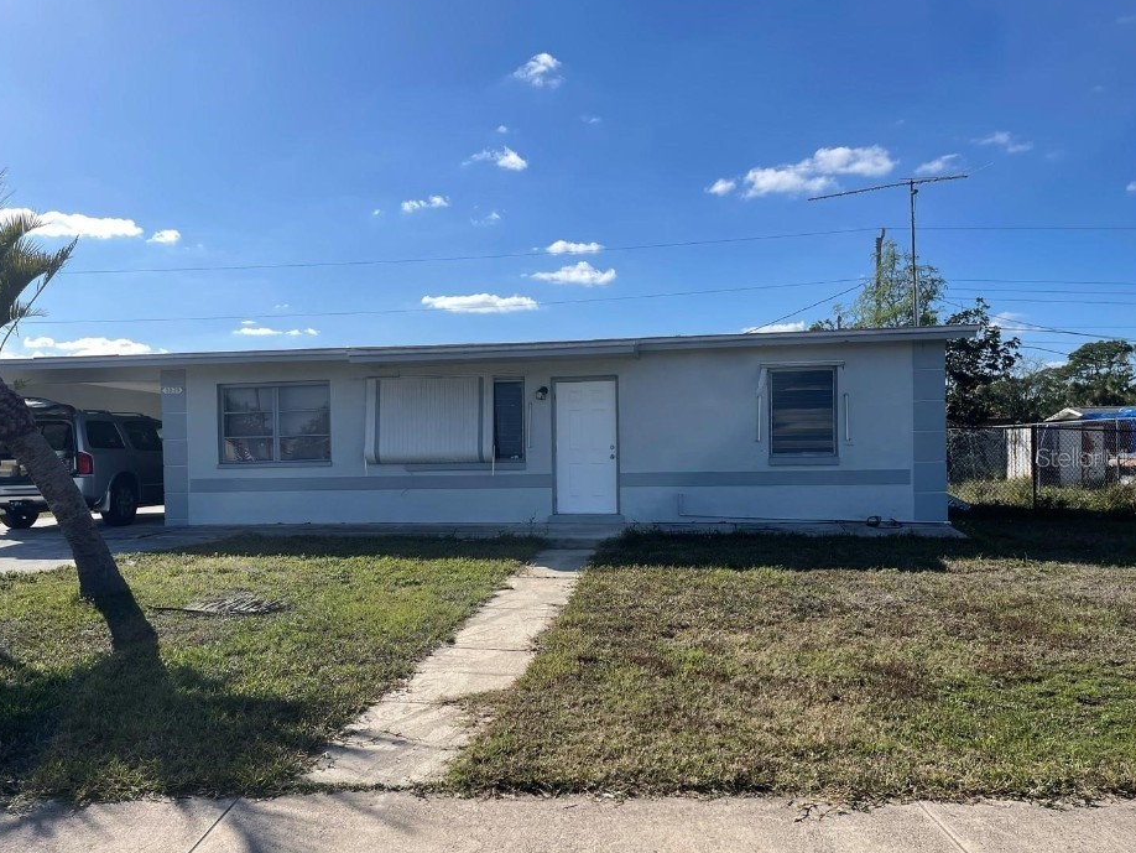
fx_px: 952
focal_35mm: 29
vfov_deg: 48.2
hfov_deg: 61.6
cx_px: 520
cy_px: 457
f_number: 1.6
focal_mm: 5.1
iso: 32
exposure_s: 1/4717
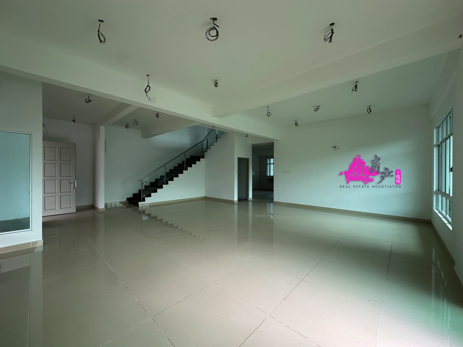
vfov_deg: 85.7
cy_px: 174
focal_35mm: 14
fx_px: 187
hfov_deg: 102.1
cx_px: 232
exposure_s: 1/128
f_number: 2.2
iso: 40
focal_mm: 2.22
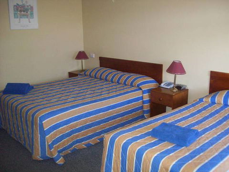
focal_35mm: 36
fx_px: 238
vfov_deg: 39.7
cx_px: 114
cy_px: 86
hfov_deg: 51.4
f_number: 2.7
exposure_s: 1/64
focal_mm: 6
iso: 200
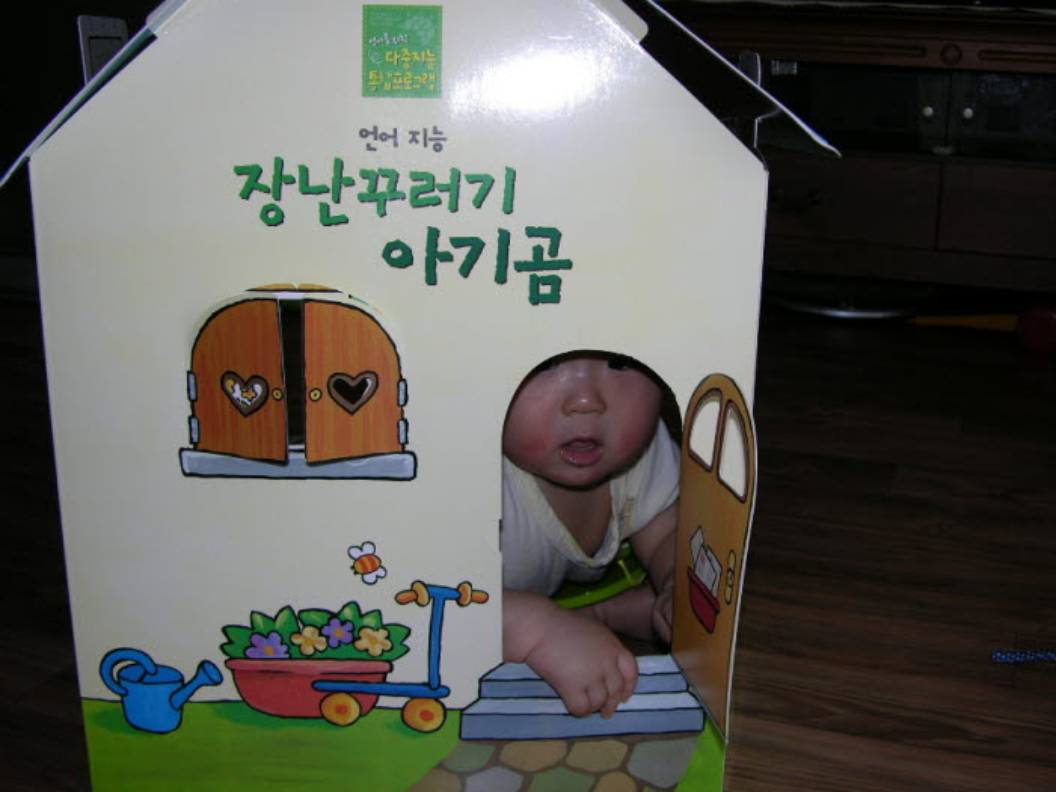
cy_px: 409
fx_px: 1220
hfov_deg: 46.7
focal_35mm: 40
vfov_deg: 36.0
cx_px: 602
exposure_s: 1/60.1
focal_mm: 8.9
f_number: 2.8
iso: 50
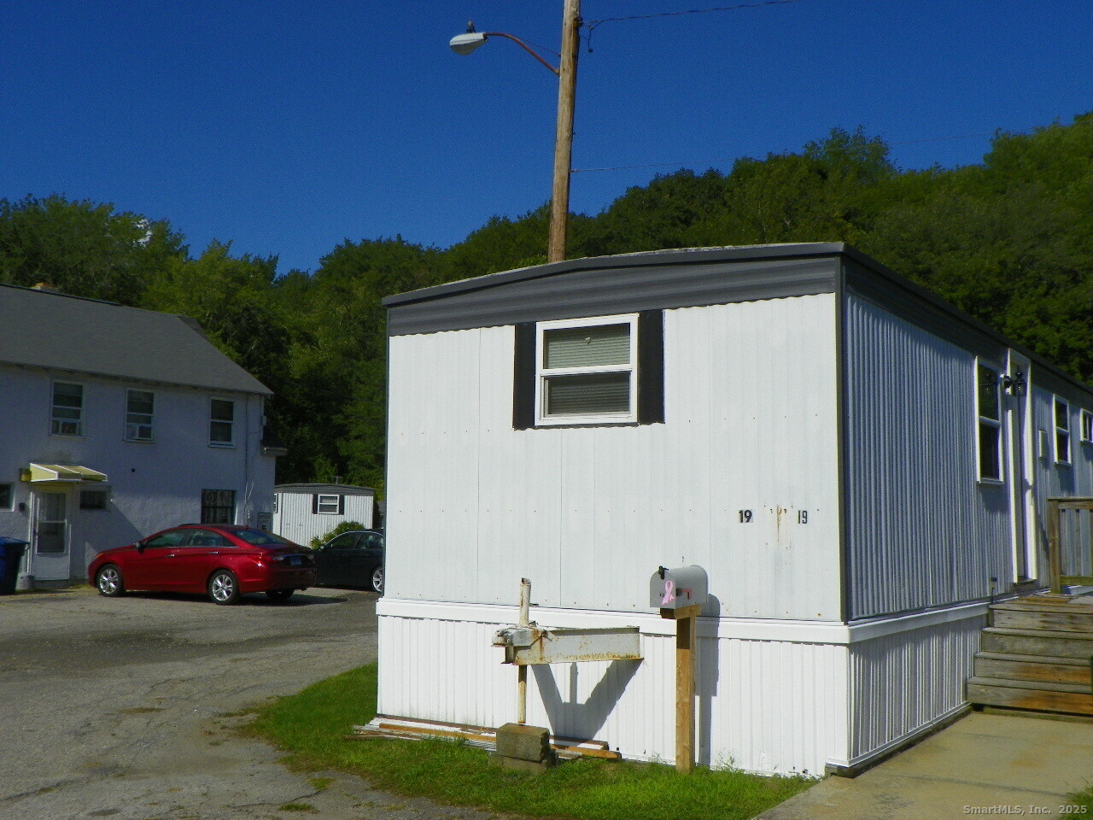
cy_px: 410
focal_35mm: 40
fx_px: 1263
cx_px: 546
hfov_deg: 46.8
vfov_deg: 36.0
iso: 64
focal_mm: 7.1
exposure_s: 1/640
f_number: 7.1
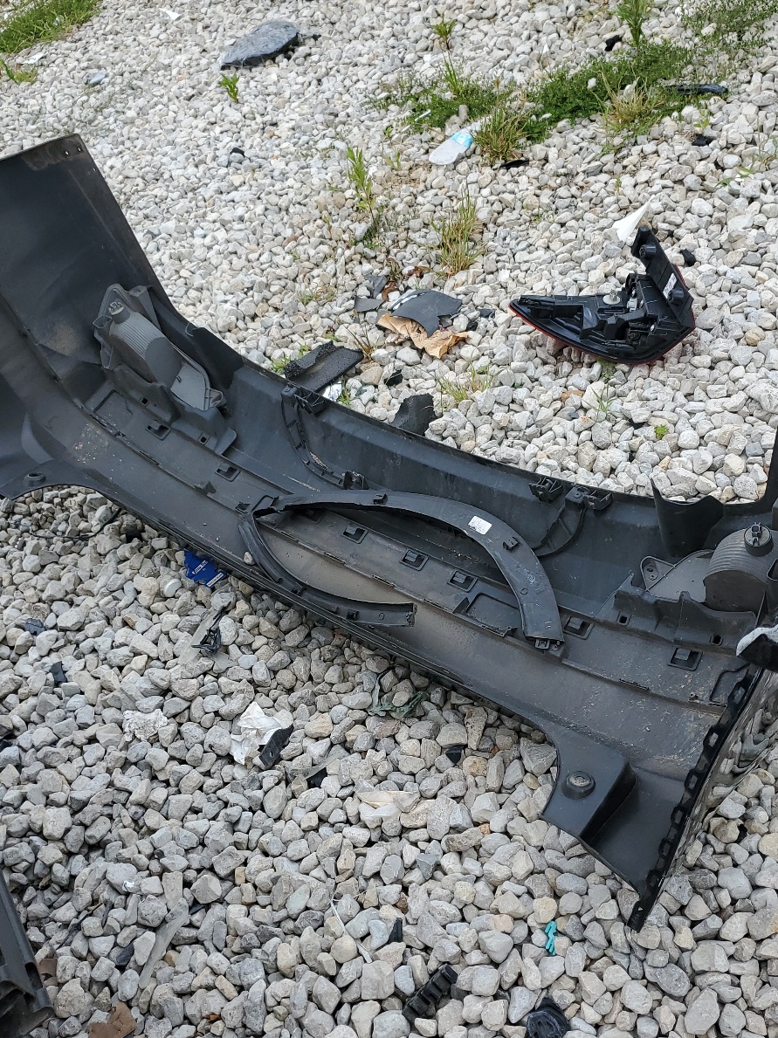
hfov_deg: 40.6
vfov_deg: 52.6
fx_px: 1049
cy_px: 519
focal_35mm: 35
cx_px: 454
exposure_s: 1/2000
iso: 50
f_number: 1.5
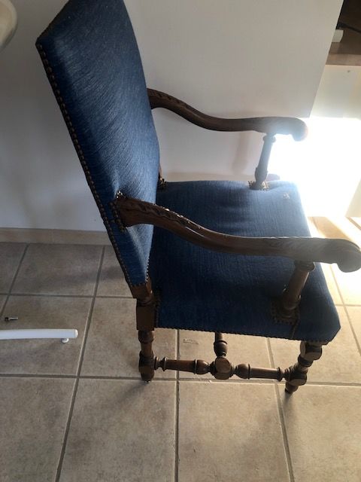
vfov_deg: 63.4
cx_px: 180
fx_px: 389
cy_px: 241
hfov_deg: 49.7
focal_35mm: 28
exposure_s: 1/120
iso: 50
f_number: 1.8
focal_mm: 3.99
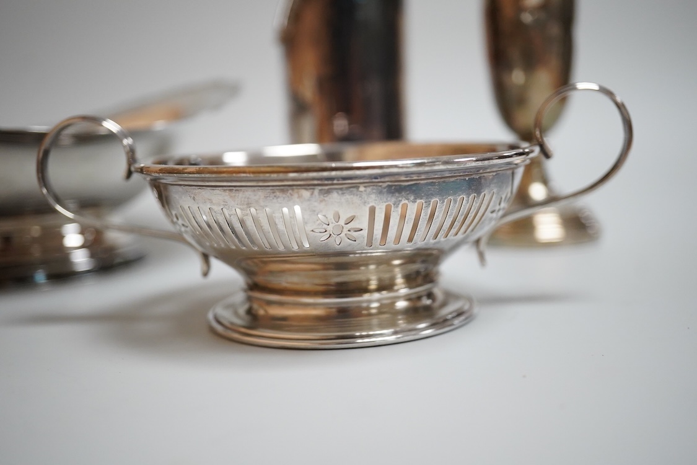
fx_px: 871
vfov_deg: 29.9
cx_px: 348
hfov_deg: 43.6
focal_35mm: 45
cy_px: 232
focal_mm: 30
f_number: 5
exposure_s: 1/400
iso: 2500
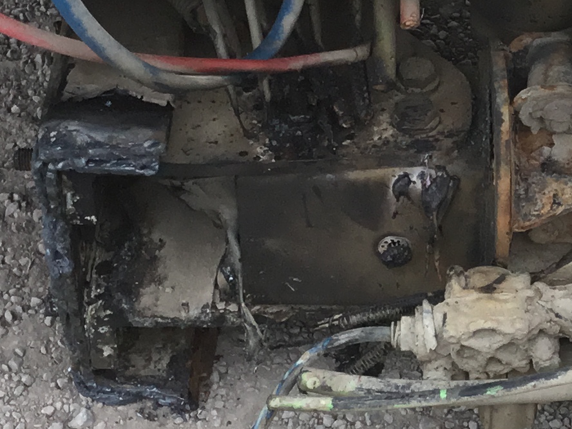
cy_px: 149
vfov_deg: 13.0
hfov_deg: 17.0
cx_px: 515
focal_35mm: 114
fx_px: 1884
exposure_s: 1/120
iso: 32
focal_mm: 3.3
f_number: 2.4
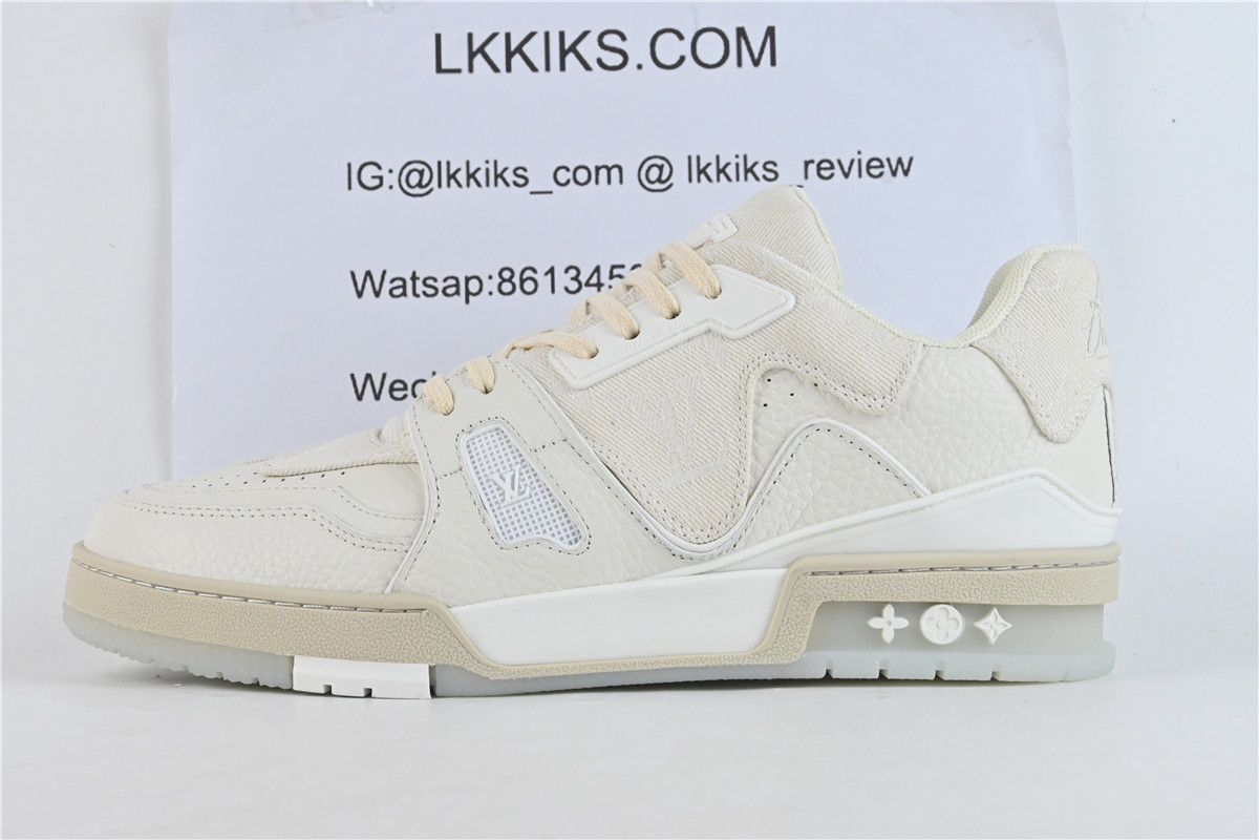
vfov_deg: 22.1
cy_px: 420
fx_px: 2151
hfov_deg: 32.6
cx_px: 630
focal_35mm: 62
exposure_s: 1/100
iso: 1000
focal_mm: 41
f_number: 10
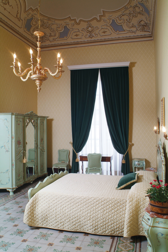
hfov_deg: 43.7
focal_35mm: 30
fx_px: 209
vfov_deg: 61.9
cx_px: 84
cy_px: 126
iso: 400
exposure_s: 1/15
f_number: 9.5
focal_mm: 20
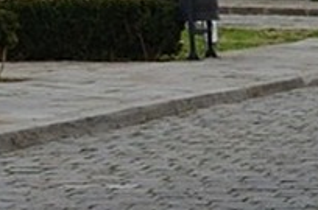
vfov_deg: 6.0
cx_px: 806
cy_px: 293
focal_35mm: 226
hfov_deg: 8.3
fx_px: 1992
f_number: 6.3
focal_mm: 24
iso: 200
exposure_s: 1/160
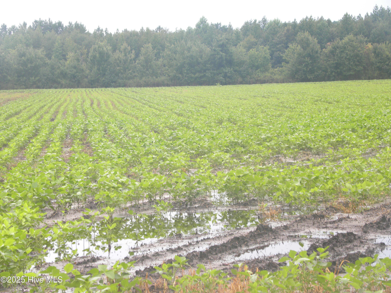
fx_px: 2078
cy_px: 146
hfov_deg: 10.7
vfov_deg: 8.1
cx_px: 196
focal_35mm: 184
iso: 64
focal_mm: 32.7
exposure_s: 1/62.8
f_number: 4.5
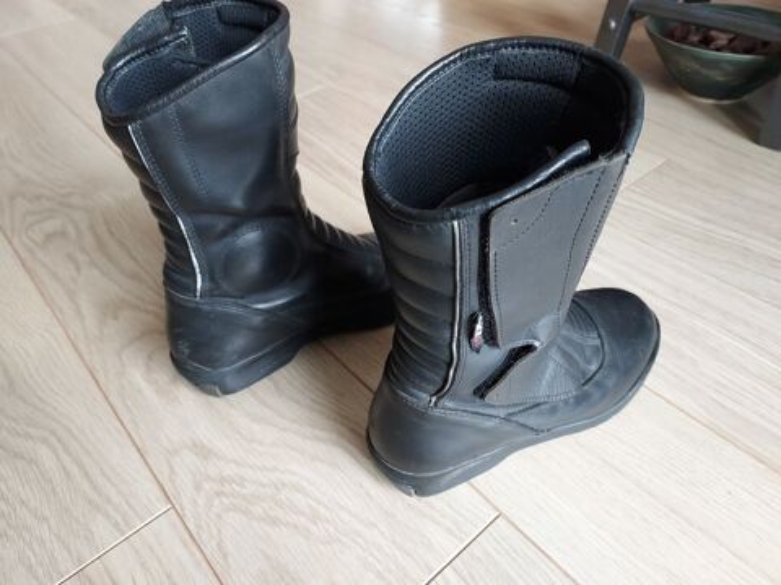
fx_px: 541
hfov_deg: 71.6
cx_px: 390
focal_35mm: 24
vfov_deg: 56.8
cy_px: 292
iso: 320
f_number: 1.8
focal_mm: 4.6
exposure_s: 1/40
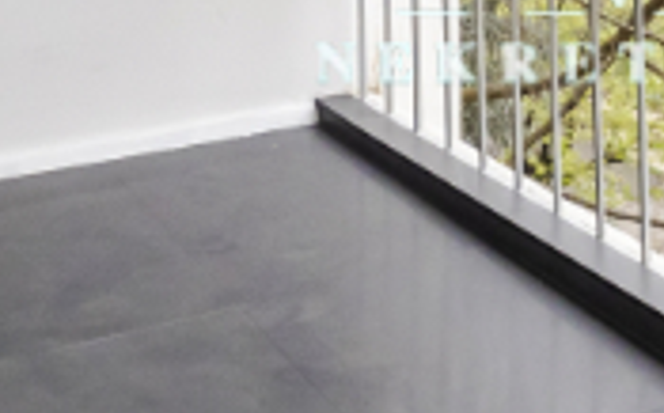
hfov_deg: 23.7
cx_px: 596
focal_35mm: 85
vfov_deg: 13.4
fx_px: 1537
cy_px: -379
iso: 400
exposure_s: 1/640
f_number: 4
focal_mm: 7
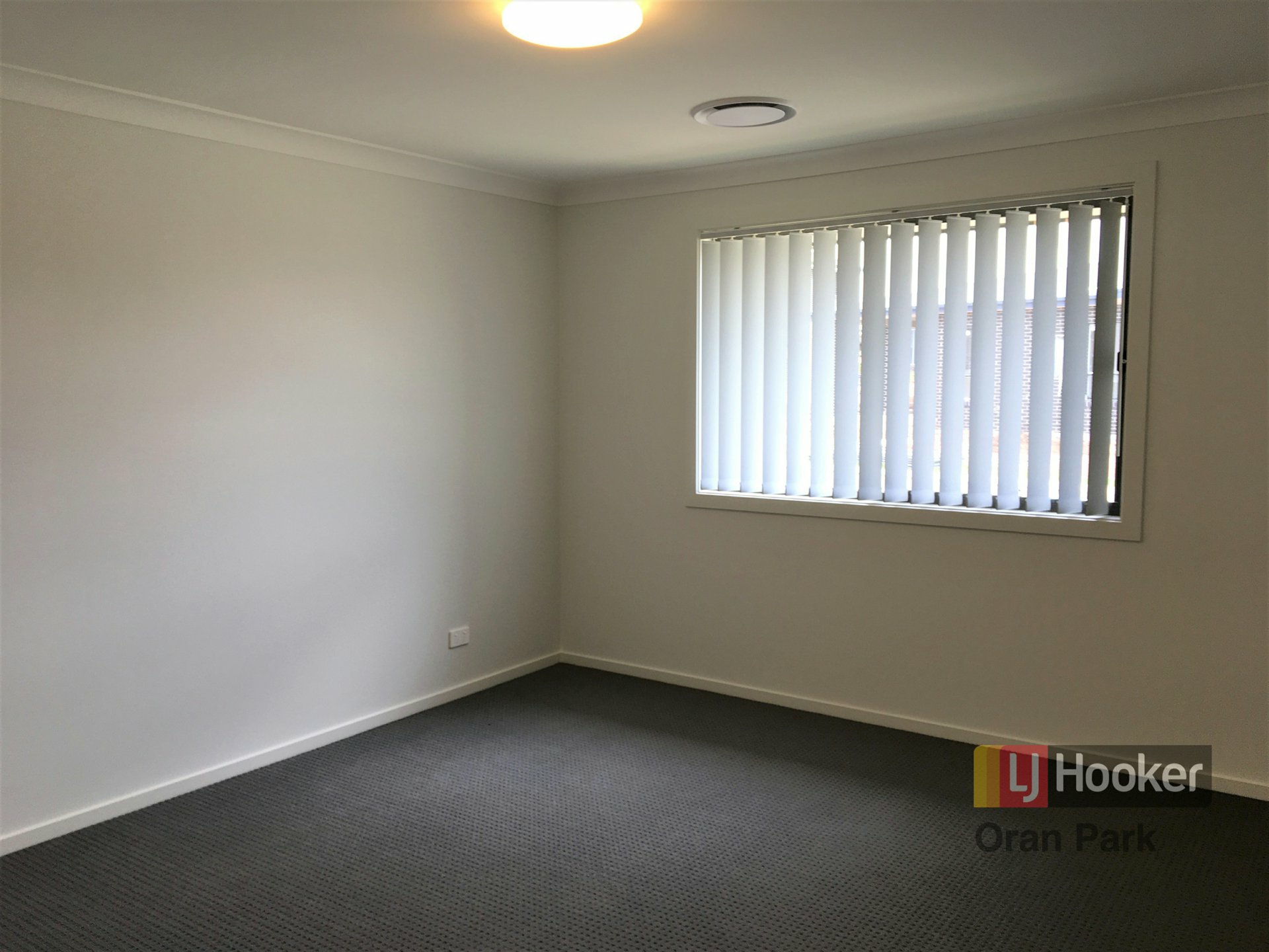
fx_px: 1063
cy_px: 476
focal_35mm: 29
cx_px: 634
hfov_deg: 61.7
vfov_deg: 48.2
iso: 25
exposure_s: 1/50
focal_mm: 4.15
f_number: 2.2
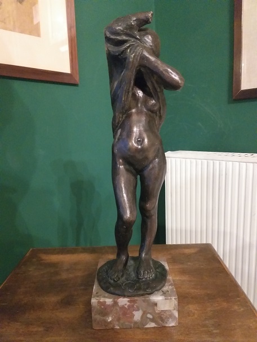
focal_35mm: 26
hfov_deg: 53.1
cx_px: 128
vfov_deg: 67.3
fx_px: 257
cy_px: 171
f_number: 1.7
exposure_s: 1/17
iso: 800
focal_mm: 3.93
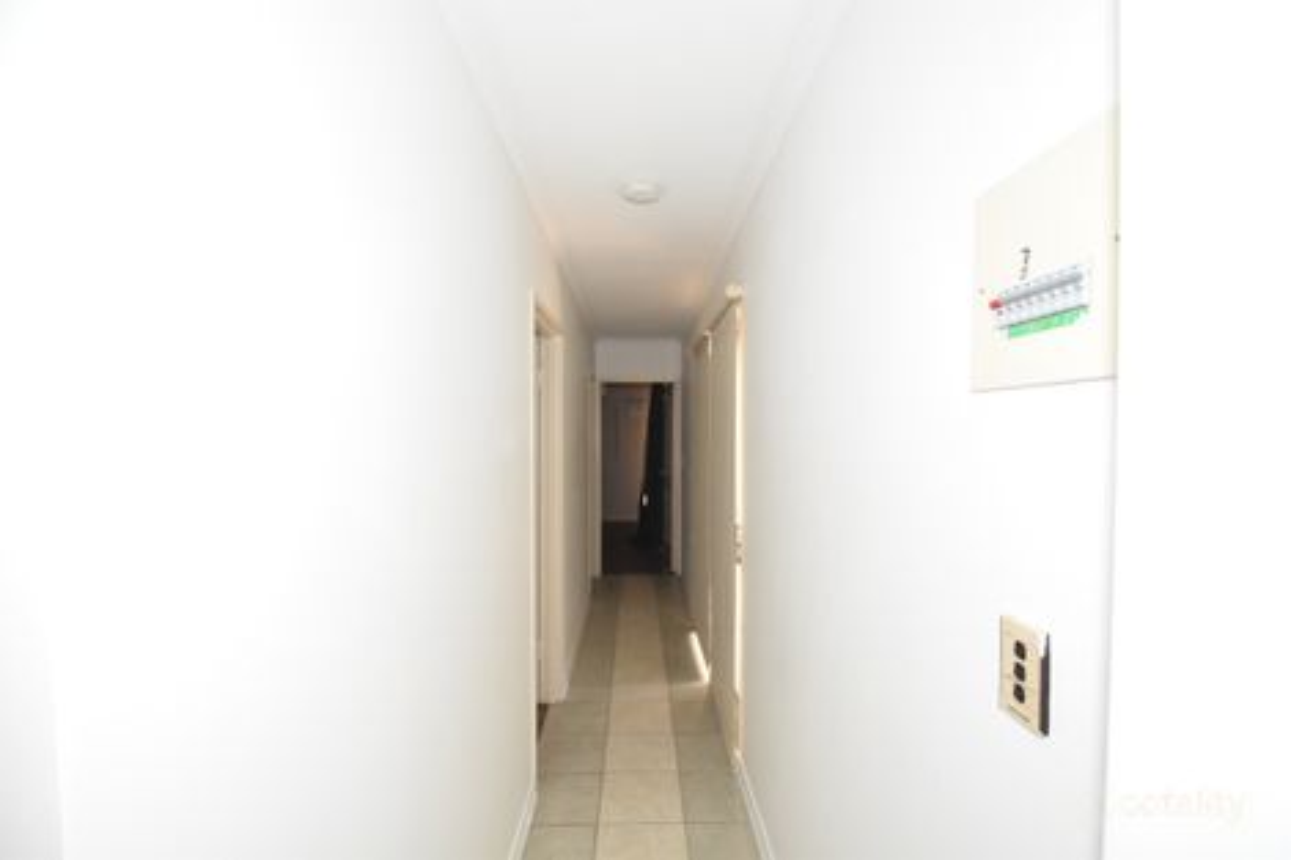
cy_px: 430
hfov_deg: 100.4
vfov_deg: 77.3
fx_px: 538
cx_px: 646
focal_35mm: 15
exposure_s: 1/60
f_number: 4
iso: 1600
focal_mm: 10
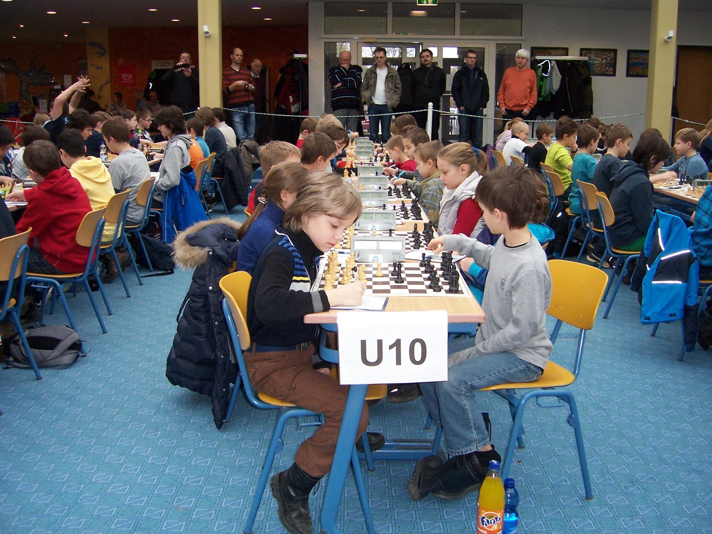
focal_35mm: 36
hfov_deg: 51.4
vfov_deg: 39.7
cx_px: 356
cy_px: 267
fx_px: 740
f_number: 3
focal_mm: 6
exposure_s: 1/60
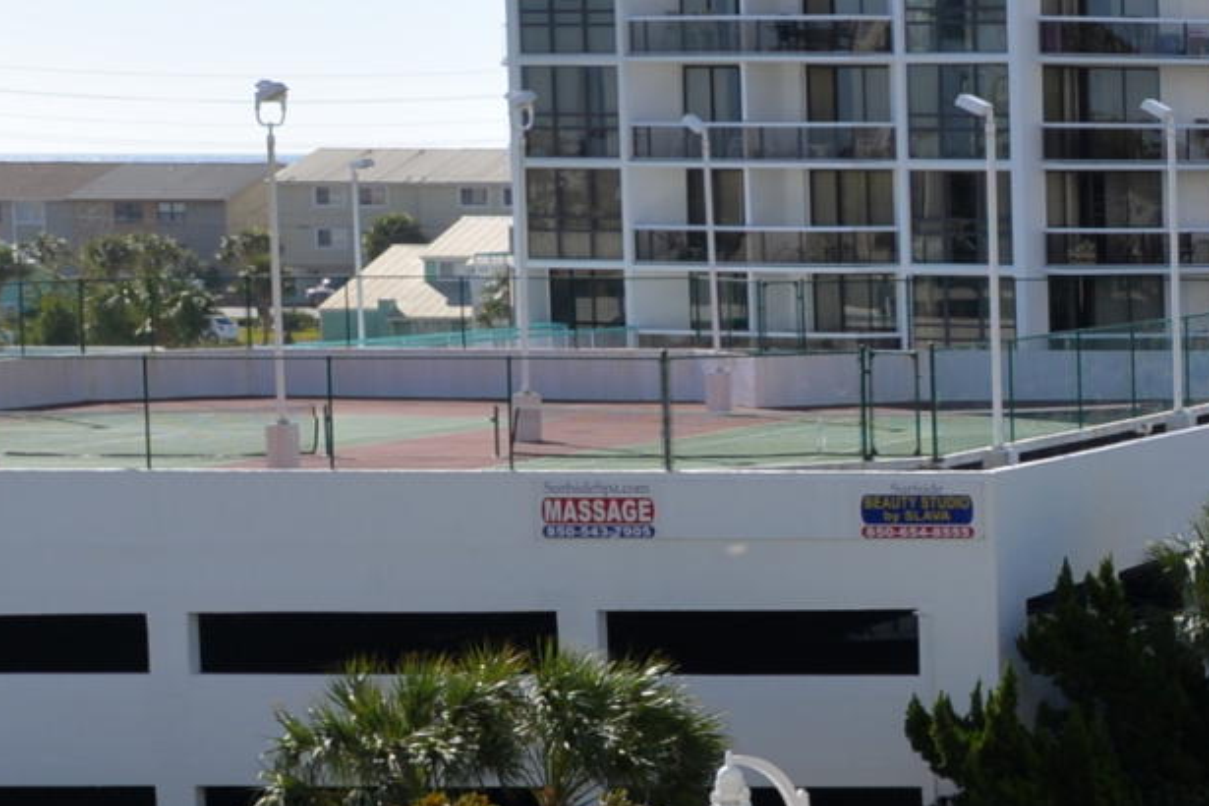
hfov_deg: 14.1
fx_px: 3929
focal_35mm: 117
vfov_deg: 11.7
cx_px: 2550
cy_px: 486
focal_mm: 24
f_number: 9
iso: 100
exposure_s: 1/200
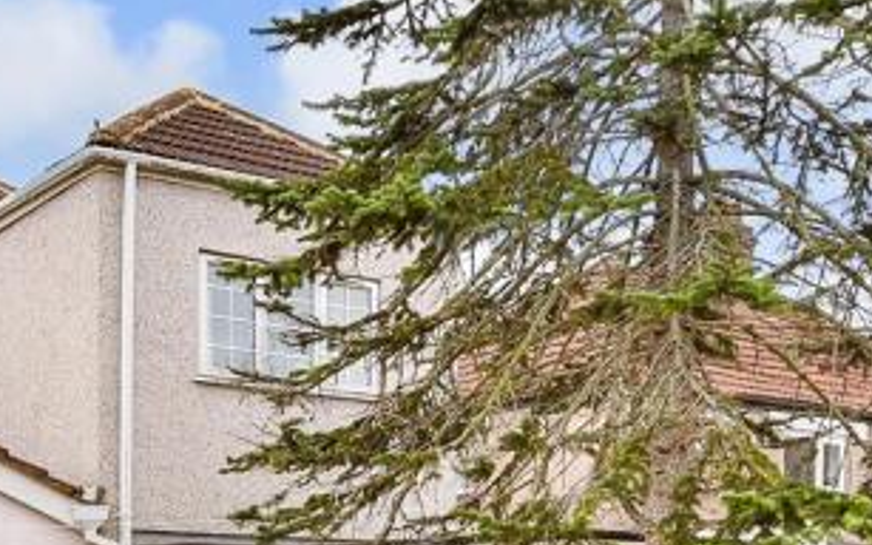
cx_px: 207
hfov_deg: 38.4
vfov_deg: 23.0
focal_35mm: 51
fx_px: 1212
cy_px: 671
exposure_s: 1/250
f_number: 8
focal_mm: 10
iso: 500
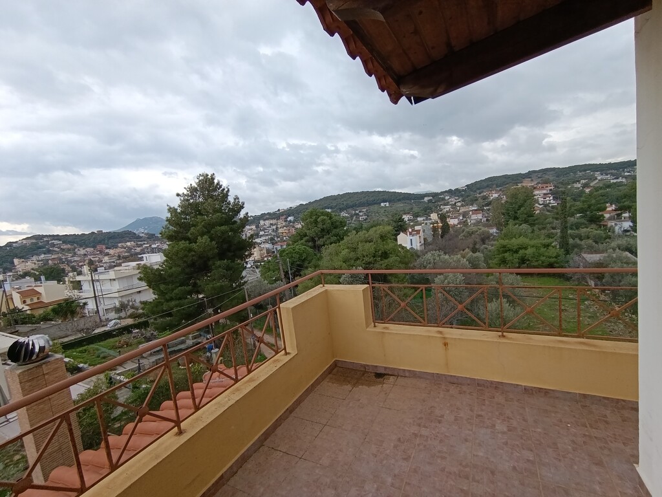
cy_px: 248
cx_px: 331
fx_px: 306
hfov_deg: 94.5
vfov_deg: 78.1
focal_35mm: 16
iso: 50
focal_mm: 1.65
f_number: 2.2
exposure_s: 1/246
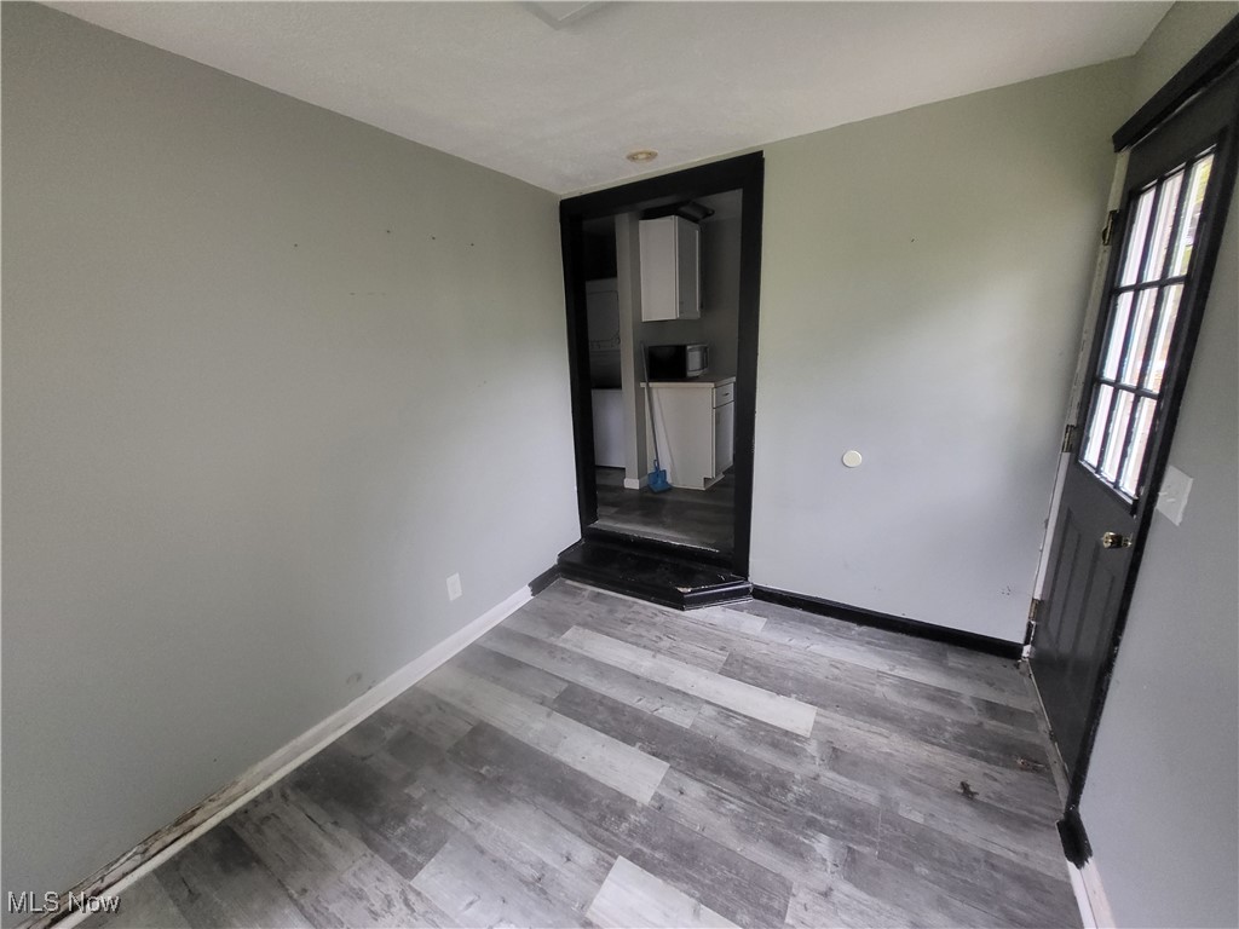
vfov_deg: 89.9
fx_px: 465
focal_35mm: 13
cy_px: 464
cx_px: 620
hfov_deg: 106.2
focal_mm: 1.74
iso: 500
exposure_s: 1/33.3
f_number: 2.2
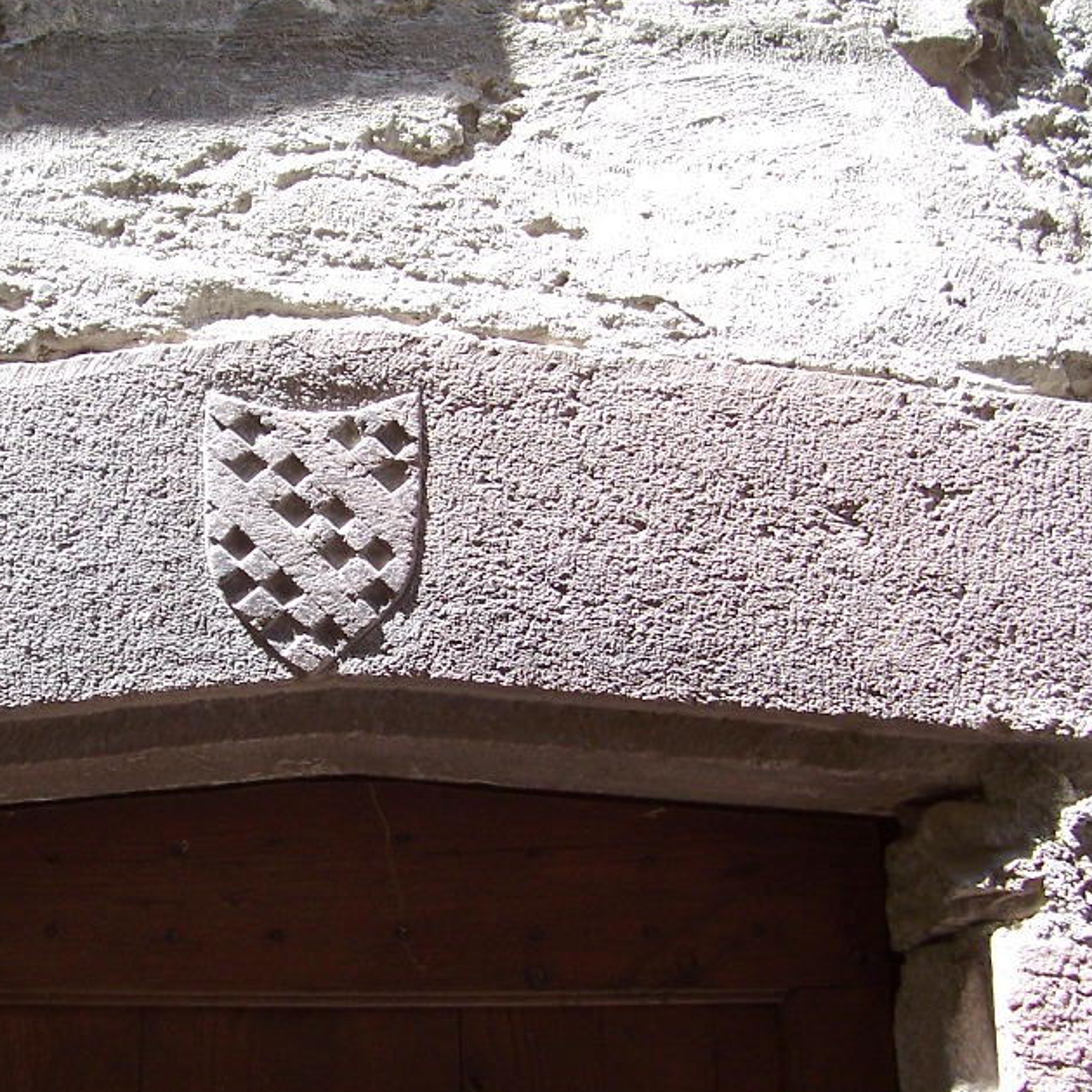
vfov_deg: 36.1
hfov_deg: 35.6
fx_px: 1677
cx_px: 330
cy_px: 571
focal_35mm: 47
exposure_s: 1/90
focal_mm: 5.6
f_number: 2.7
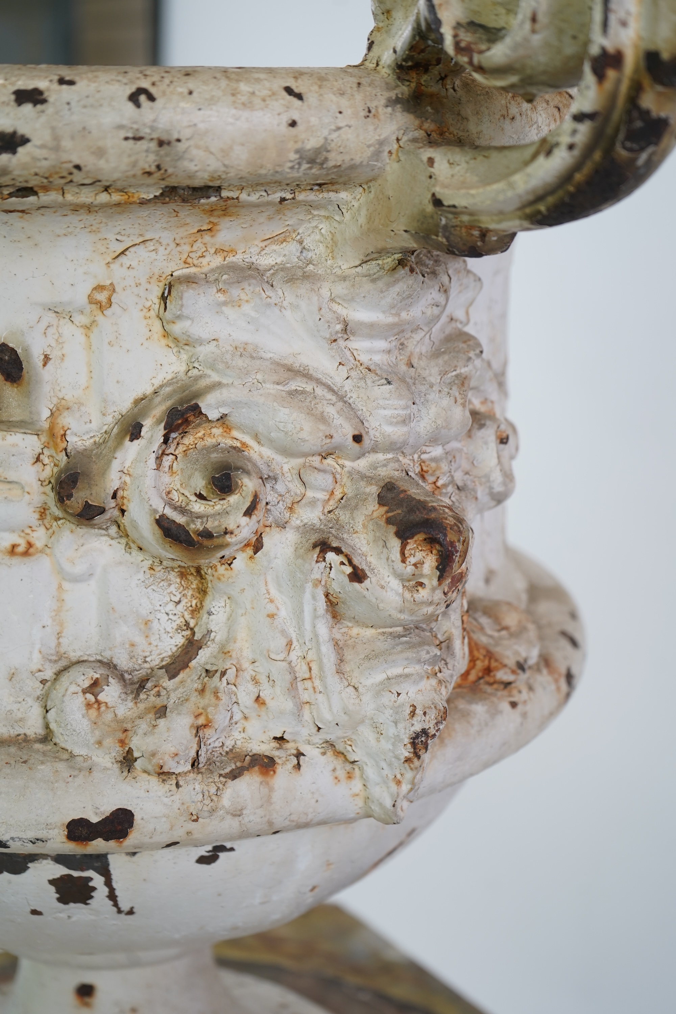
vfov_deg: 36.9
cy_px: 507
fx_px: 1521
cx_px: 338
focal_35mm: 54
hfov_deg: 25.1
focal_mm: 54
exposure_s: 1/80
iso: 320
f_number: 5
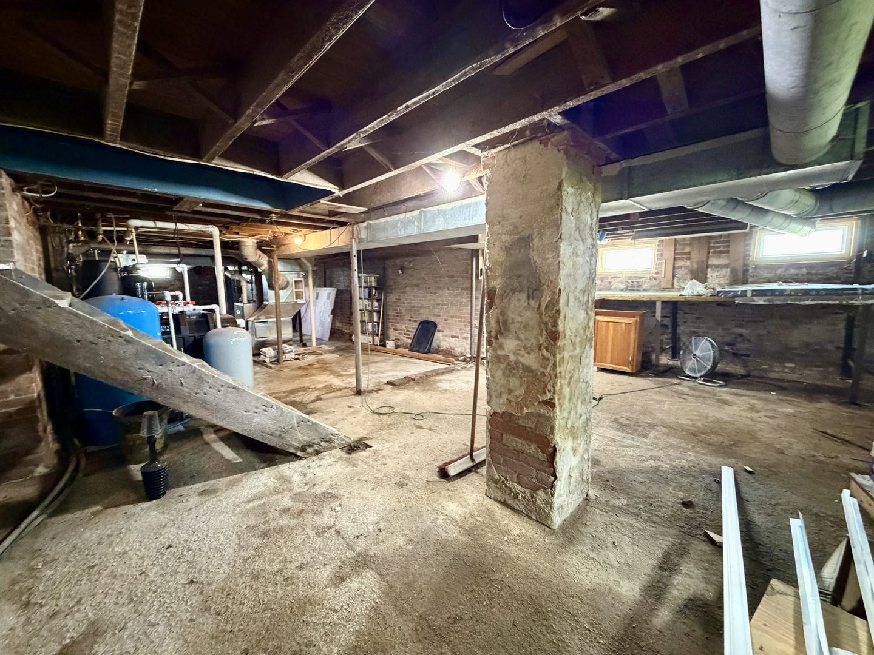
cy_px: 328
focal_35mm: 14
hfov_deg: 102.1
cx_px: 437
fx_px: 353
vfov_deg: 85.7
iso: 1250
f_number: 2.2
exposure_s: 1/60
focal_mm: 2.22
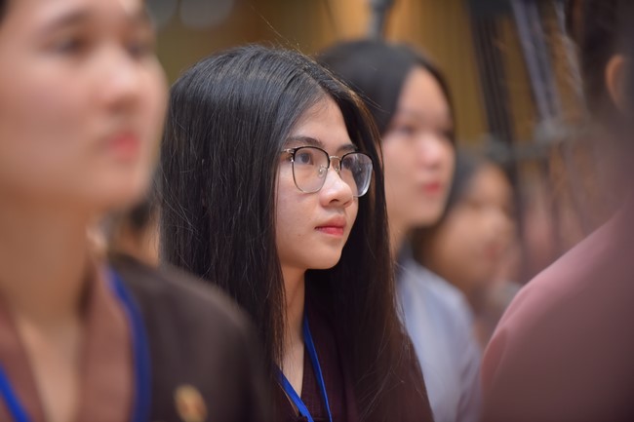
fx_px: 3521
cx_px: 317
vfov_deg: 6.9
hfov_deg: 10.3
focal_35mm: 200
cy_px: 211
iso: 800
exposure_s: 1/125
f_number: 2.8
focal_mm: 200
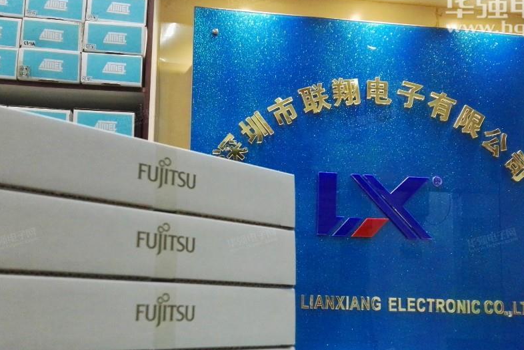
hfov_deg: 48.4
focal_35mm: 40
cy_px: 240
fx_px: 582
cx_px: 252
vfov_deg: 33.0
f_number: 2
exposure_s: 1/33.3
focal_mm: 3.83
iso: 400
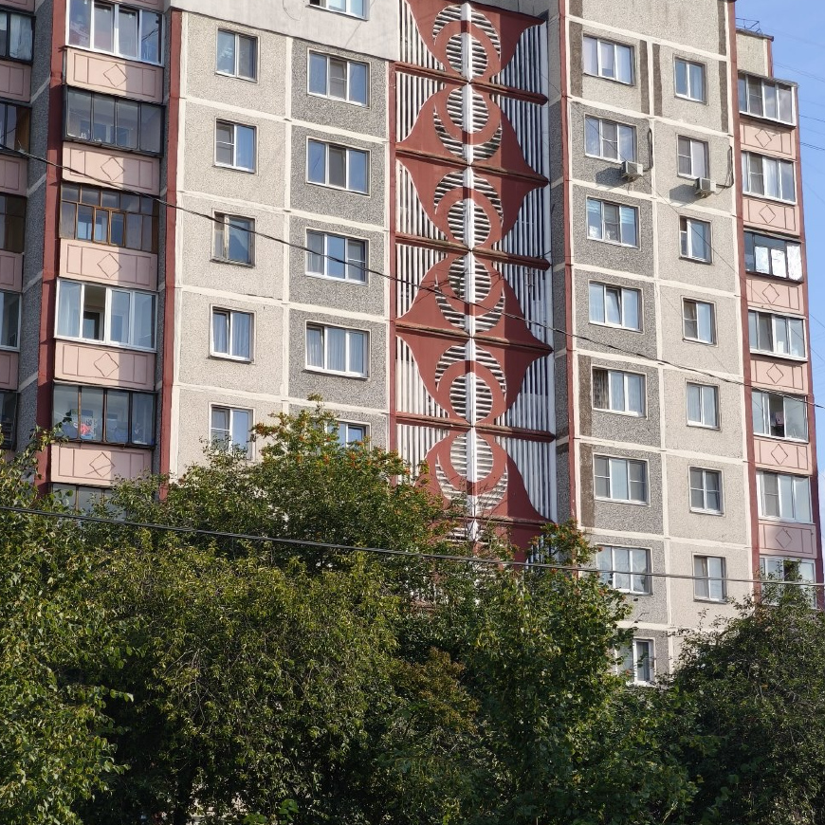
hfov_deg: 26.1
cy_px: 373
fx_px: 1780
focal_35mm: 66
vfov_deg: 26.1
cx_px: 382
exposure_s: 1/446
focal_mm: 7.1
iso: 50
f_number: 1.9
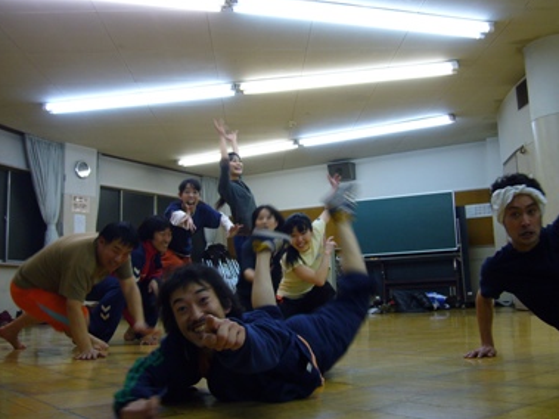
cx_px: 280
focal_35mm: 39
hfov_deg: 47.9
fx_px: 630
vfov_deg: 36.8
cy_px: 187
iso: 100
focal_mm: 5.8
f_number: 2.8
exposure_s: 1/40
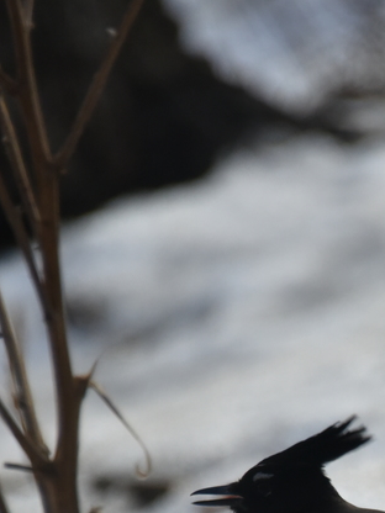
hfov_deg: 1.7
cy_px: 524
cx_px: 427
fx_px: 13168
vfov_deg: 2.2
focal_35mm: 888
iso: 1600
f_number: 5.6
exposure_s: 1/640
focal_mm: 300
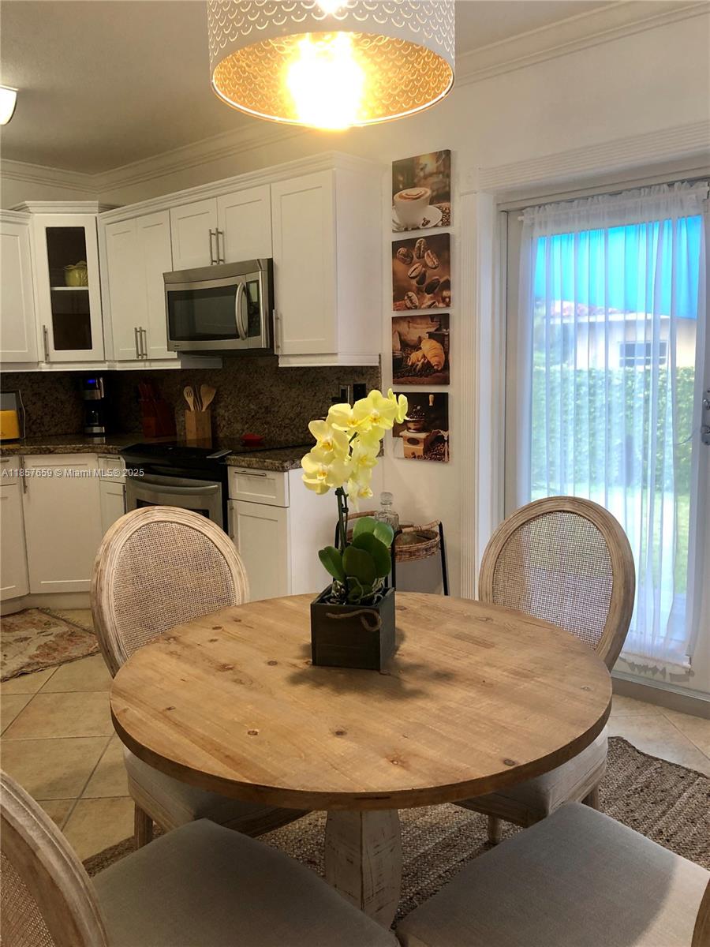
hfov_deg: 49.7
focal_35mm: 28
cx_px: 355
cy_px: 474
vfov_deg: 63.4
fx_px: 766
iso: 40
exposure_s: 1/24
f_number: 1.8
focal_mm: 3.99
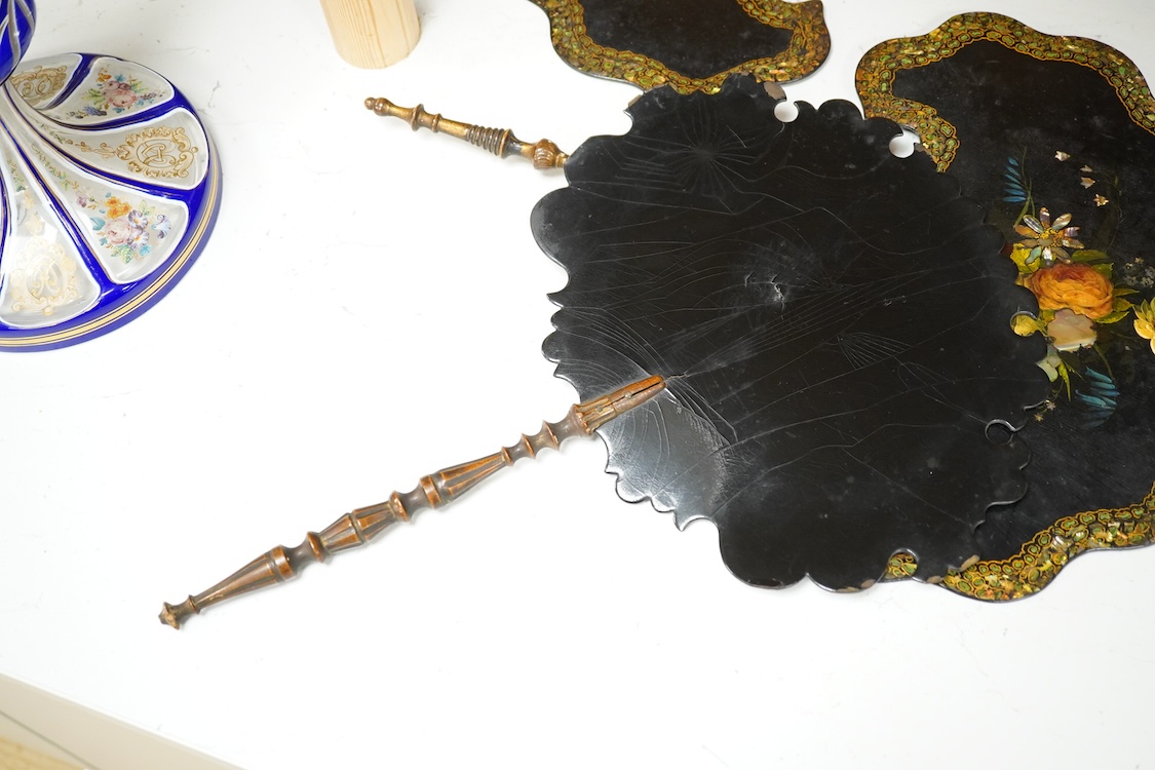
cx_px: 578
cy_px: 385
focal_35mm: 45
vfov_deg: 29.9
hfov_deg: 43.6
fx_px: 1444
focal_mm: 30
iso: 2500
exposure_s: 1/125
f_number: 5.6
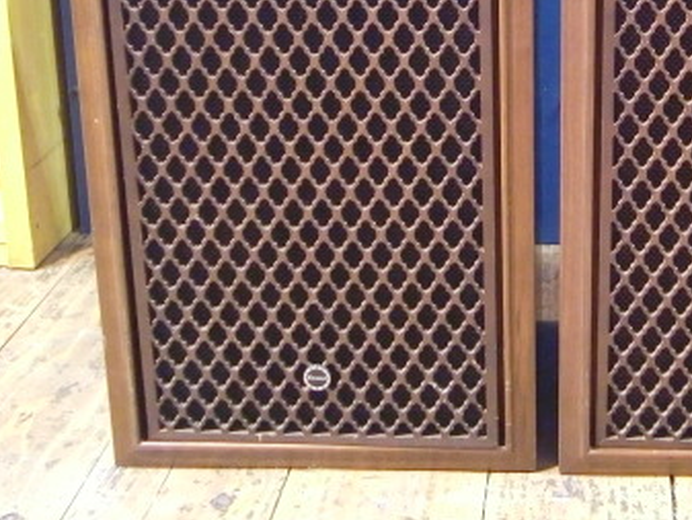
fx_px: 1480
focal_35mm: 74
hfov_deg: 25.9
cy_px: 64
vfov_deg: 19.6
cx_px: 538
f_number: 3
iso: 800
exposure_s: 1/10
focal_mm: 6.9
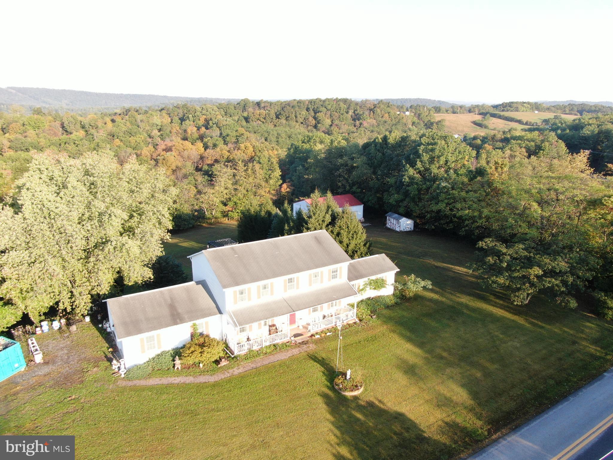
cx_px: 306
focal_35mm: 24
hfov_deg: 71.6
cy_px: 230
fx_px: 425
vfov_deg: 56.8
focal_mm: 4.39
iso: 110
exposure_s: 1/240
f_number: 2.8
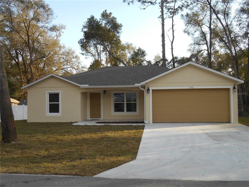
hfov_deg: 52.6
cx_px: 124
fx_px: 252
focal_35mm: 35
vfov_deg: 40.7
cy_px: 94
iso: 80
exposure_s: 1/200
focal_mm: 6.3
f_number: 3.7
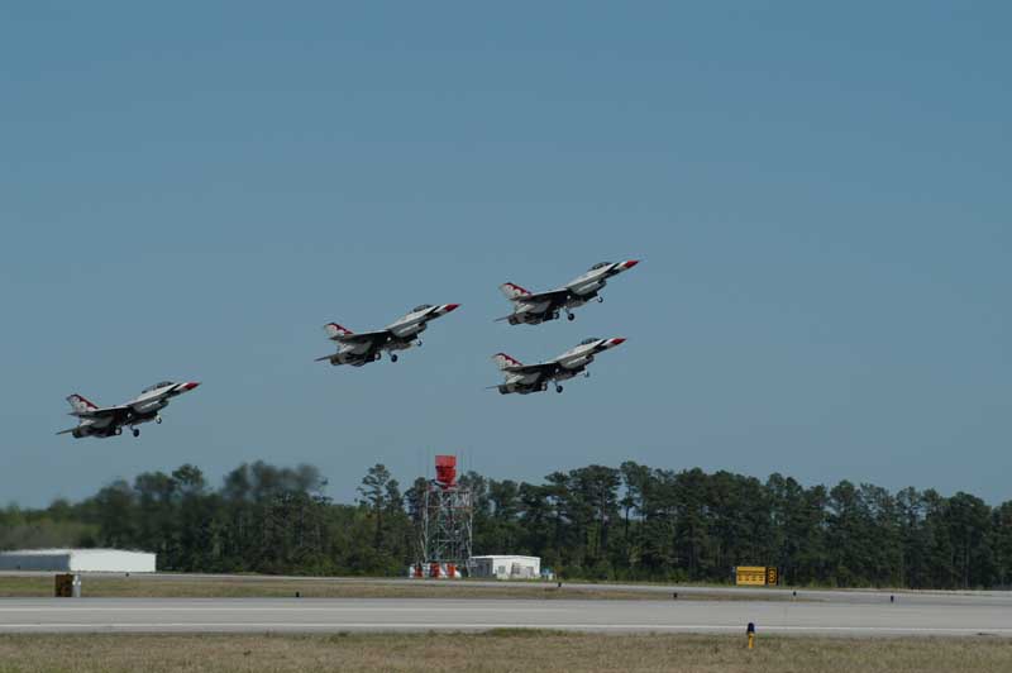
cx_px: 506
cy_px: 336
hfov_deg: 12.2
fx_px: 4719
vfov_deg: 8.2
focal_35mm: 168
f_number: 8
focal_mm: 112
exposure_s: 1/1000
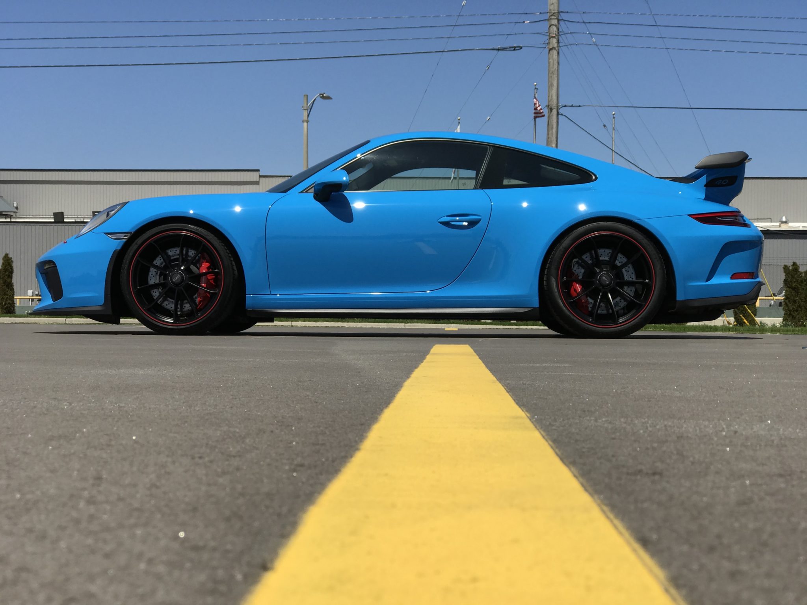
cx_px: 404
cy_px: 302
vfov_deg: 25.7
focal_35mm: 57
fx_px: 1329
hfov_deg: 33.8
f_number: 2.8
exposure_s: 1/1429
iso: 20
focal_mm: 6.6
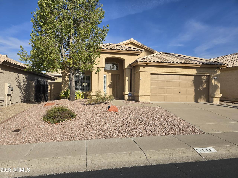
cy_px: 89
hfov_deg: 73.9
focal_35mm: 23
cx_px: 119
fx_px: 158
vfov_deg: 58.9
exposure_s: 1/1160
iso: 12
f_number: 1.7
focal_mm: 6.3
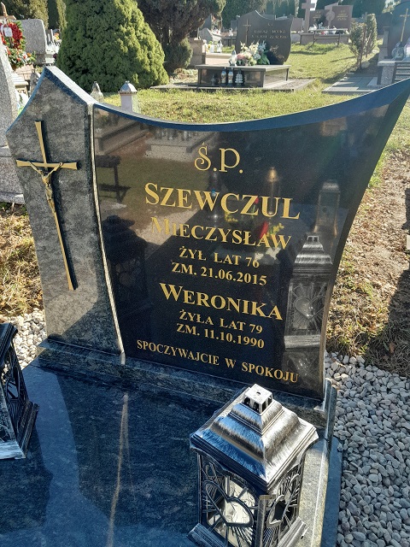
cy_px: 274
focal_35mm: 27
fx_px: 426
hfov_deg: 51.4
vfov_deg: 65.3
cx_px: 205
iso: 40
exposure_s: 1/100
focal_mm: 4
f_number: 1.8
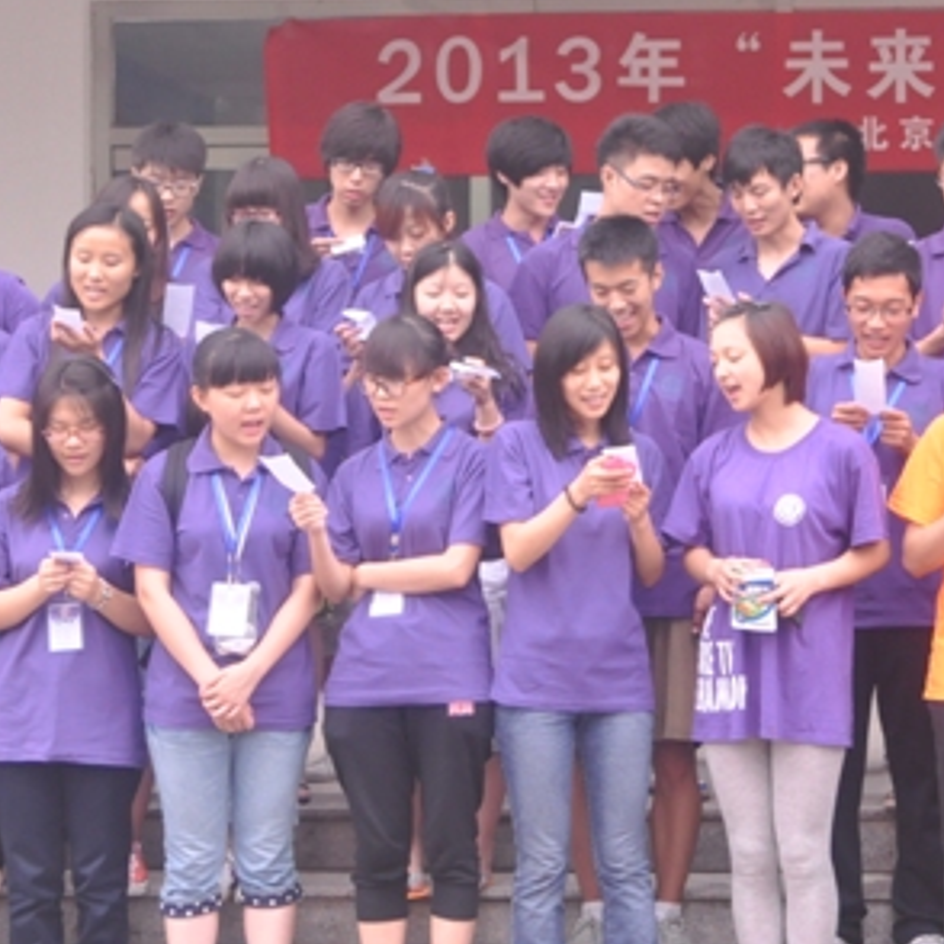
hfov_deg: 19.2
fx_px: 2777
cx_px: 674
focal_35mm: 90
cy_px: 345
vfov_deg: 19.3
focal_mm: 26
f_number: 4.5
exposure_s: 1/80
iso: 800
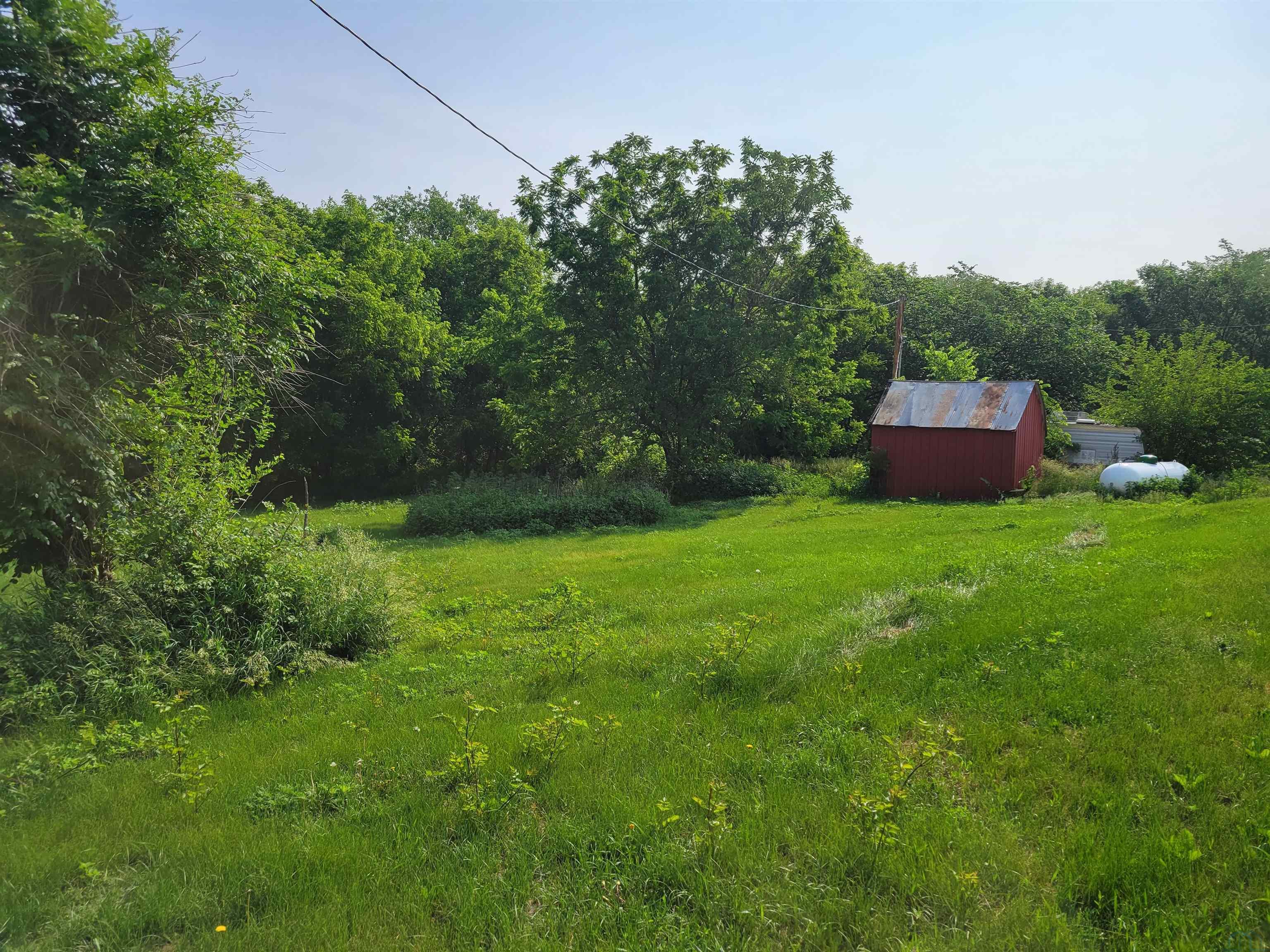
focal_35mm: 26
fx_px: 954
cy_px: 476
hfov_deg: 67.3
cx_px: 635
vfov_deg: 53.1
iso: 40
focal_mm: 5.4
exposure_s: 1/3956
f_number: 1.8
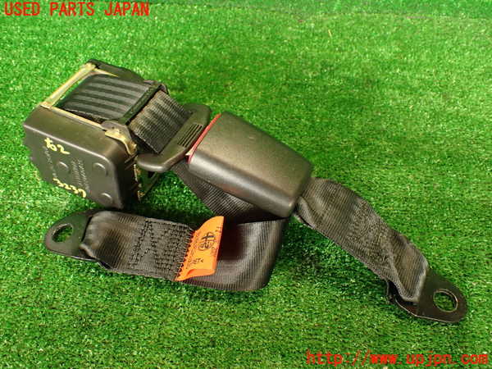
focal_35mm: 32
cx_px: 246
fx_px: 455
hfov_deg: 56.8
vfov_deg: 44.2
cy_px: 184
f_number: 2.4
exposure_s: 1/30
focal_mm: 5.79
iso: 250
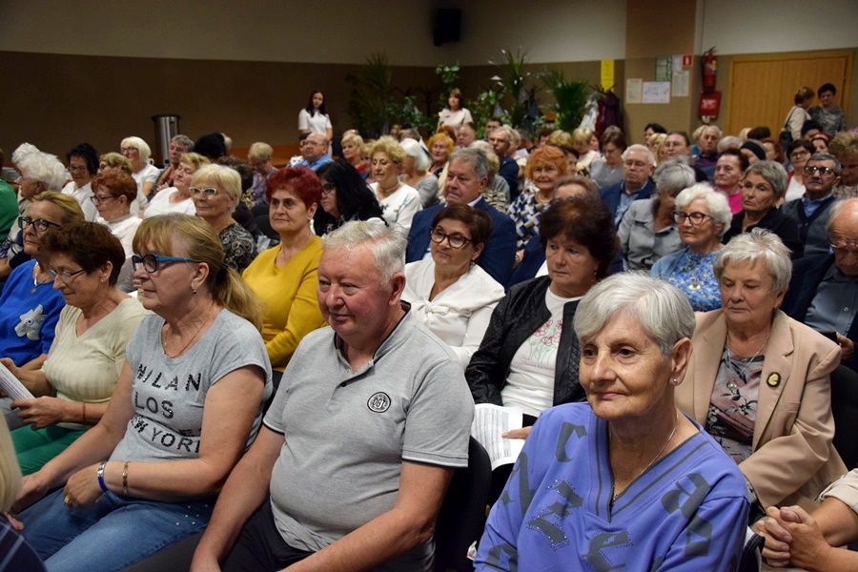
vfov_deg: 40.0
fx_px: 786
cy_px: 286
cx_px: 429
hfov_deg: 57.2
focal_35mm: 33
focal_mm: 22
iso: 1400
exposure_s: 1/100
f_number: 3.8
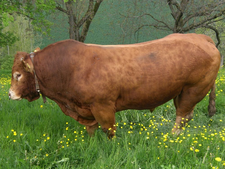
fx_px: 487
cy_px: 84
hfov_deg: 26.0
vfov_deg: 19.6
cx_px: 112
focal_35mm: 75
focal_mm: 12.47
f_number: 4.5
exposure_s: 1/100
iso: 50
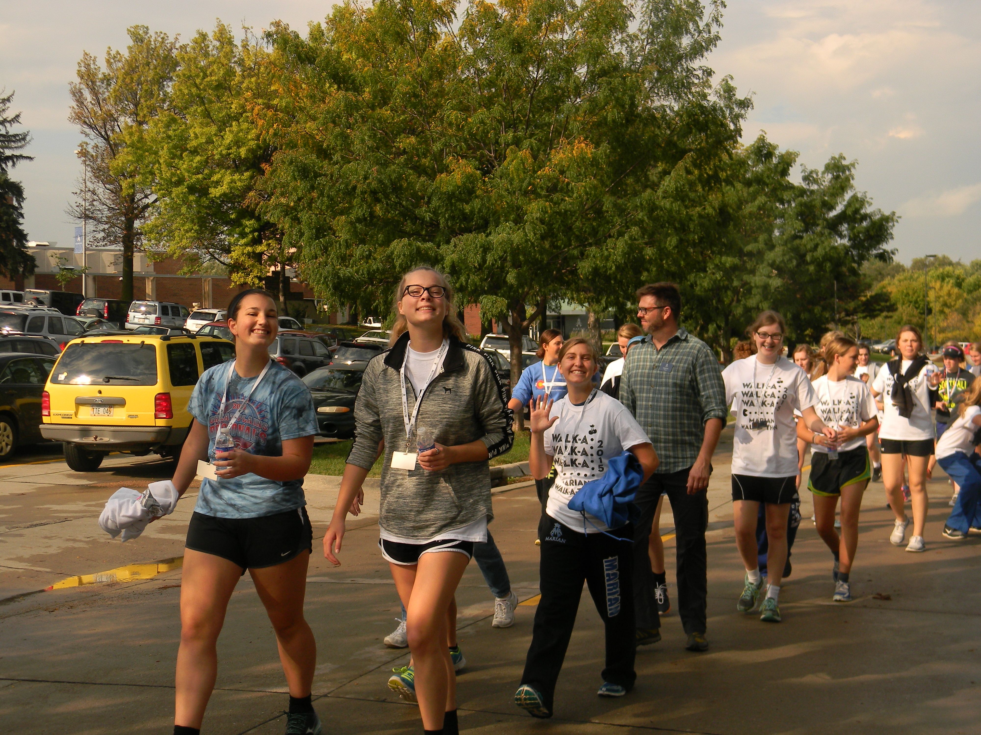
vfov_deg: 30.9
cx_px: 490
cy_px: 368
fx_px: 1332
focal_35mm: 47
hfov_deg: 40.4
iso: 80
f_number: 3.9
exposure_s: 1/730
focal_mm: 8.6
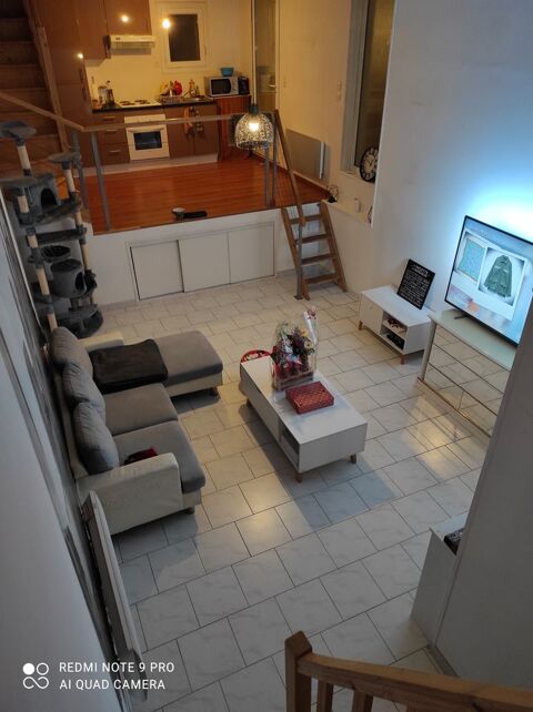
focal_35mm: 25
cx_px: 266
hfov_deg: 54.8
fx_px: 514
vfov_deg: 69.5
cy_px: 356
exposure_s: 1/33
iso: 268
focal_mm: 5.43
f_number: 1.89
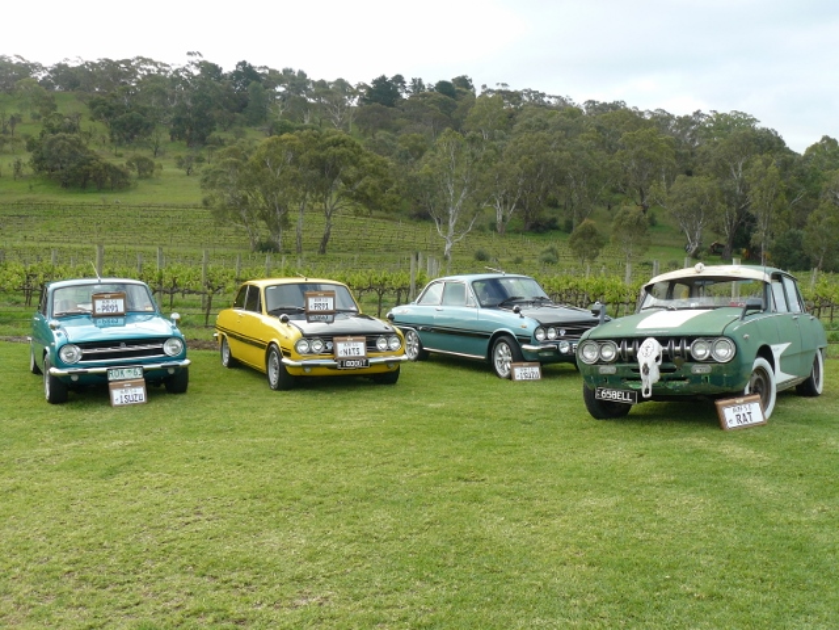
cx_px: 420
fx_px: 873
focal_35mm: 36
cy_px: 315
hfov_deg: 51.4
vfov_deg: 39.7
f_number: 4
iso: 100
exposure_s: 1/160
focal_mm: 6
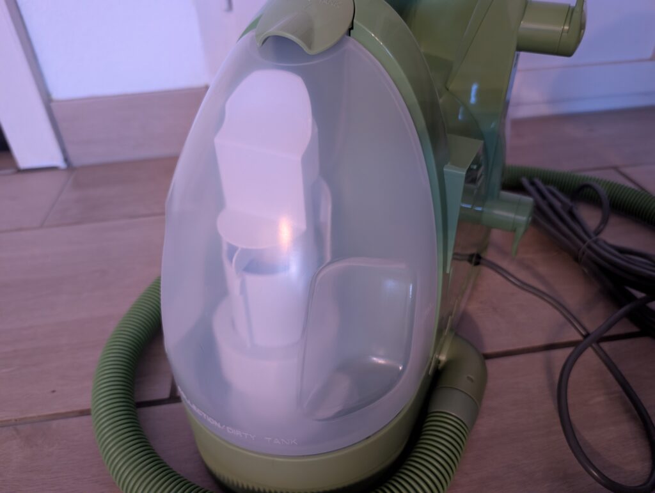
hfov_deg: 71.5
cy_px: 246
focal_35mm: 24
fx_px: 455
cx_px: 328
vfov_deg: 56.9
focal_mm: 6.9
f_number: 1.68
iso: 815
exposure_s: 1/25
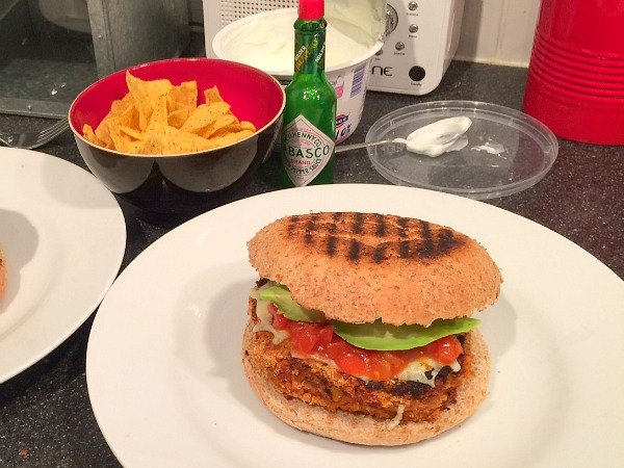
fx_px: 523
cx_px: 312
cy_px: 234
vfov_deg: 48.2
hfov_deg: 61.7
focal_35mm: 29
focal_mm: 4.15
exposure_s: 1/33
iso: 125
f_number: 2.2
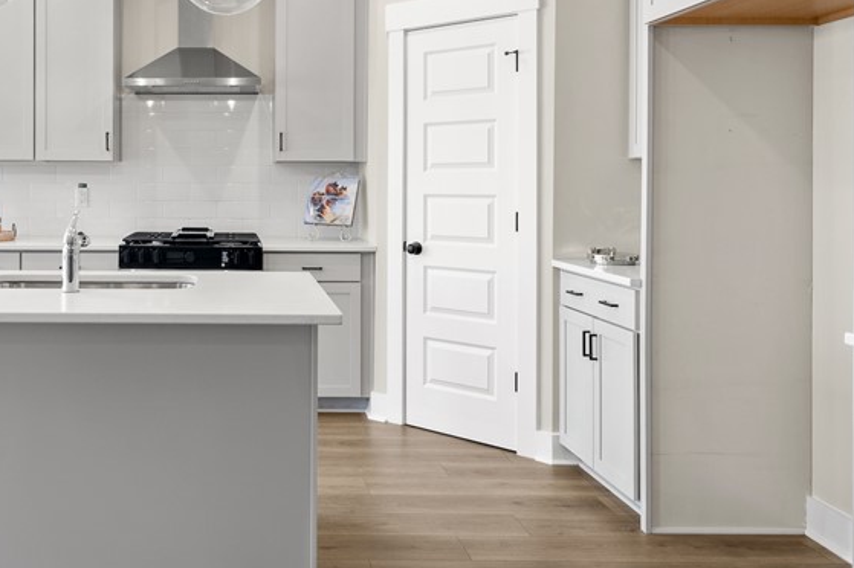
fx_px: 801
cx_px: 226
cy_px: 182
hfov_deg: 53.9
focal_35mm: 34
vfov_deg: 38.6
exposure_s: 1/5
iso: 400
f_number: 6.3
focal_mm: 17.4
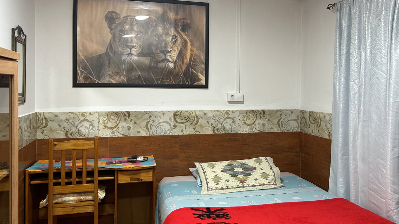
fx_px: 391
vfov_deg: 31.9
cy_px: 95
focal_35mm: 37
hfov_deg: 53.8
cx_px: 229
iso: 125
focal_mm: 5.7
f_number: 1.5
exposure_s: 1/50
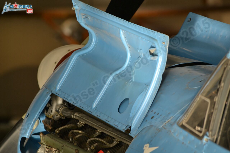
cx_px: 115
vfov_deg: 4.6
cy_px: 76
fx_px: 1916
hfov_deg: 6.9
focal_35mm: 300
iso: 360
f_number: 5.6
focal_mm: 200
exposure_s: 1/125
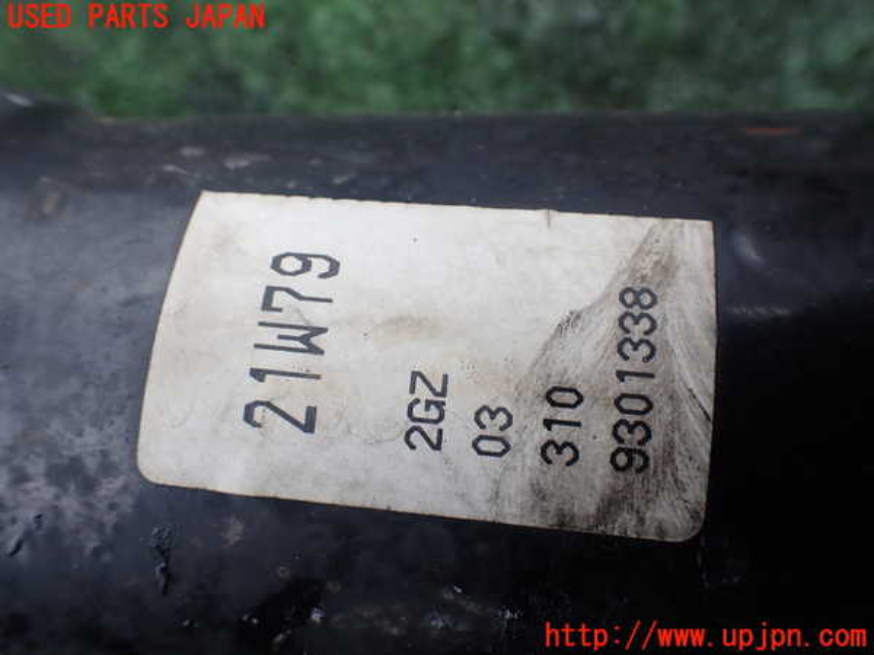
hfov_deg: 60.0
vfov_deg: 46.8
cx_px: 437
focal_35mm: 30
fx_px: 757
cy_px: 328
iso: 100
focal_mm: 5.4
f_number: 3.2
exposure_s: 1/250
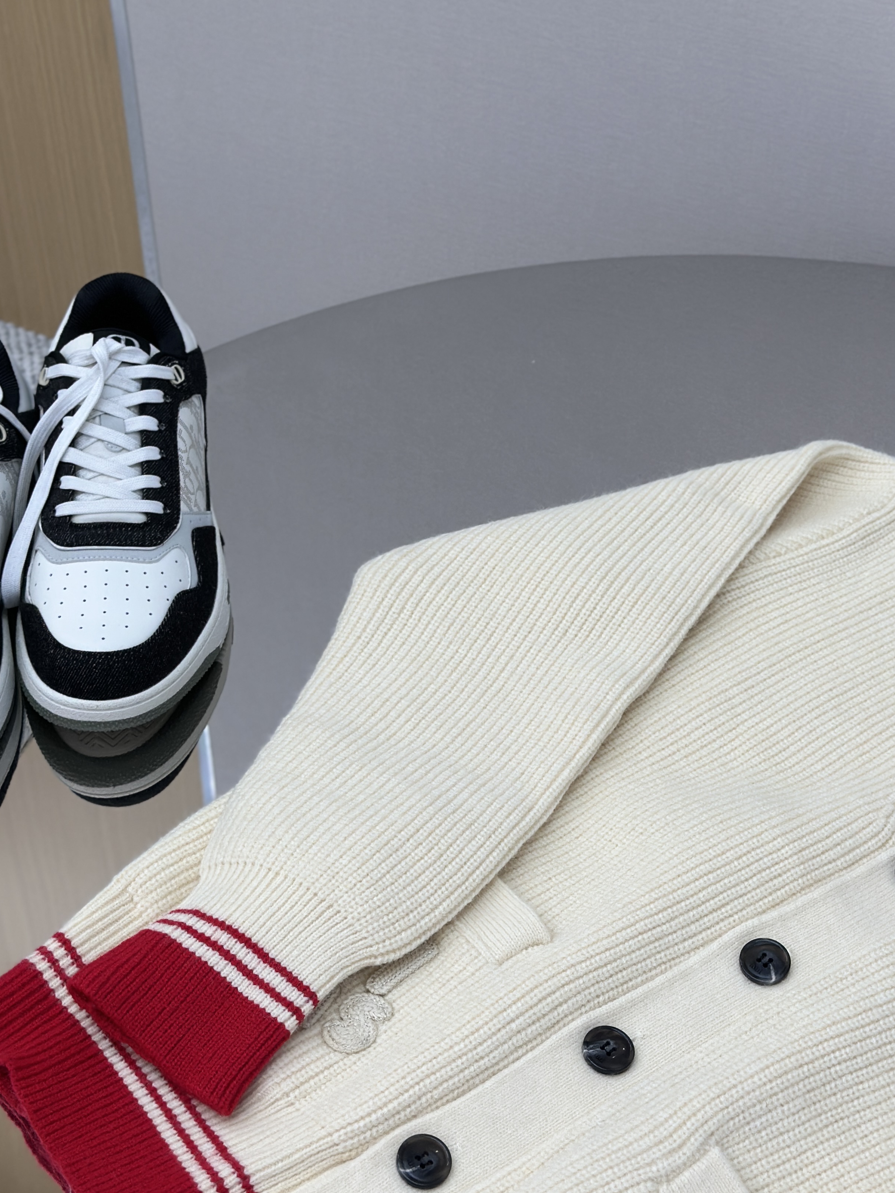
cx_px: 492
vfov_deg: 32.2
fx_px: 2069
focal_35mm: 60
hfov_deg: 24.4
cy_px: 530
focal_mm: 6.86
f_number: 1.78
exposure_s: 1/499
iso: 80
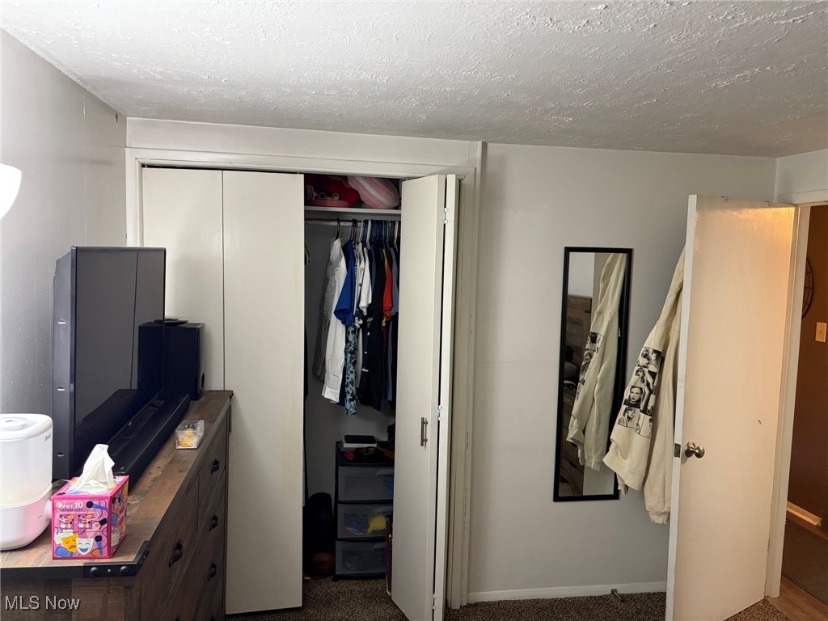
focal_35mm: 26
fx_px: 622
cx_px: 414
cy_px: 310
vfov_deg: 53.1
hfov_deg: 67.3
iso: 200
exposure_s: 1/60
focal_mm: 5.96
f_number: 1.6
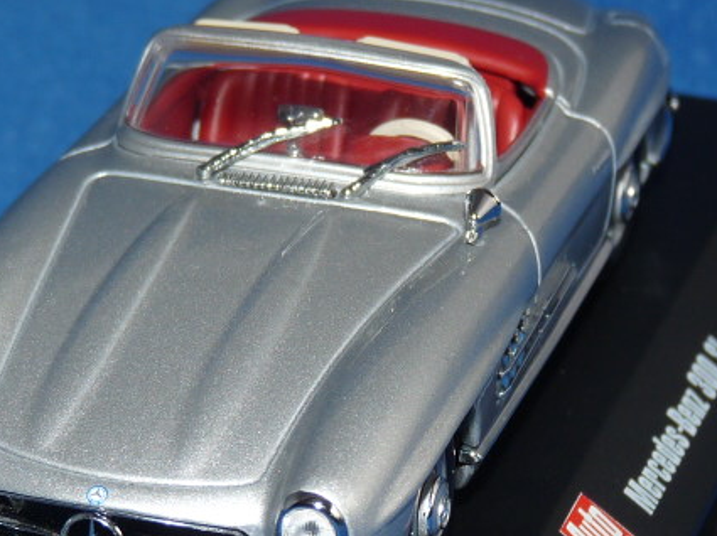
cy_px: 307
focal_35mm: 211
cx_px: 260
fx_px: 4367
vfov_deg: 7.0
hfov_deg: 9.4
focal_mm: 14.4
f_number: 3.4
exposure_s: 1/40
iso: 100
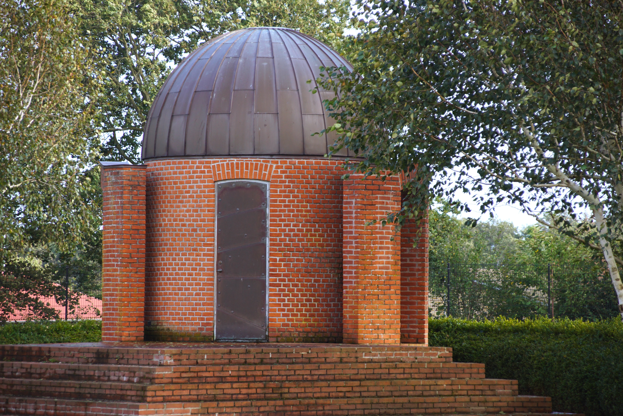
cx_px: 312
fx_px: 2855
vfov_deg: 8.3
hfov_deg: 12.5
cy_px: 208
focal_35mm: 165
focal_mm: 110
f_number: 5.6
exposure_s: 1/200
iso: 320
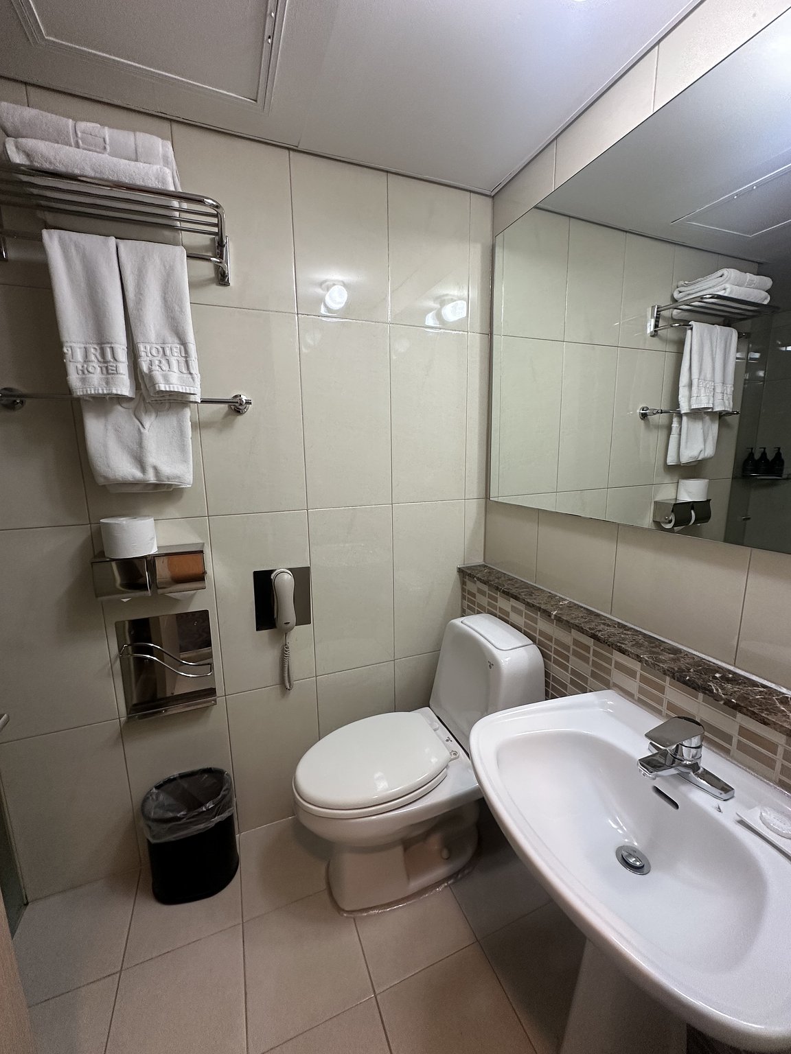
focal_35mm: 14
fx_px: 427
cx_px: 396
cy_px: 527
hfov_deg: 85.7
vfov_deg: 102.1
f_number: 2.2
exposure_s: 1/60
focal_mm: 2.22
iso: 160
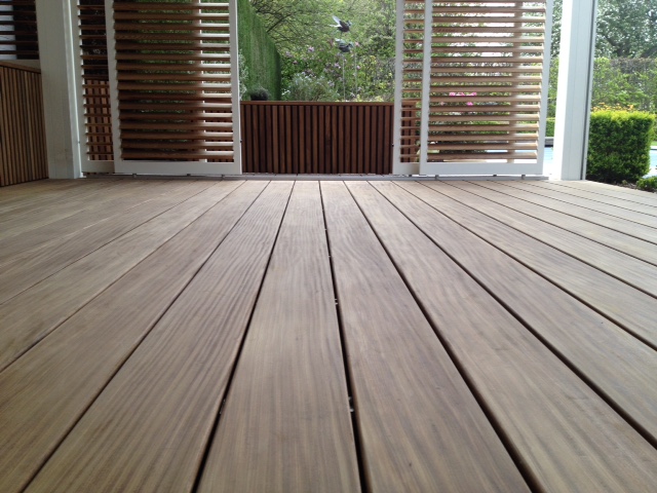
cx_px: 328
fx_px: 664
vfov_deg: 40.7
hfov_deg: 52.6
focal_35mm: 35
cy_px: 246
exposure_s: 1/375
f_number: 2.4
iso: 50
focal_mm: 4.28
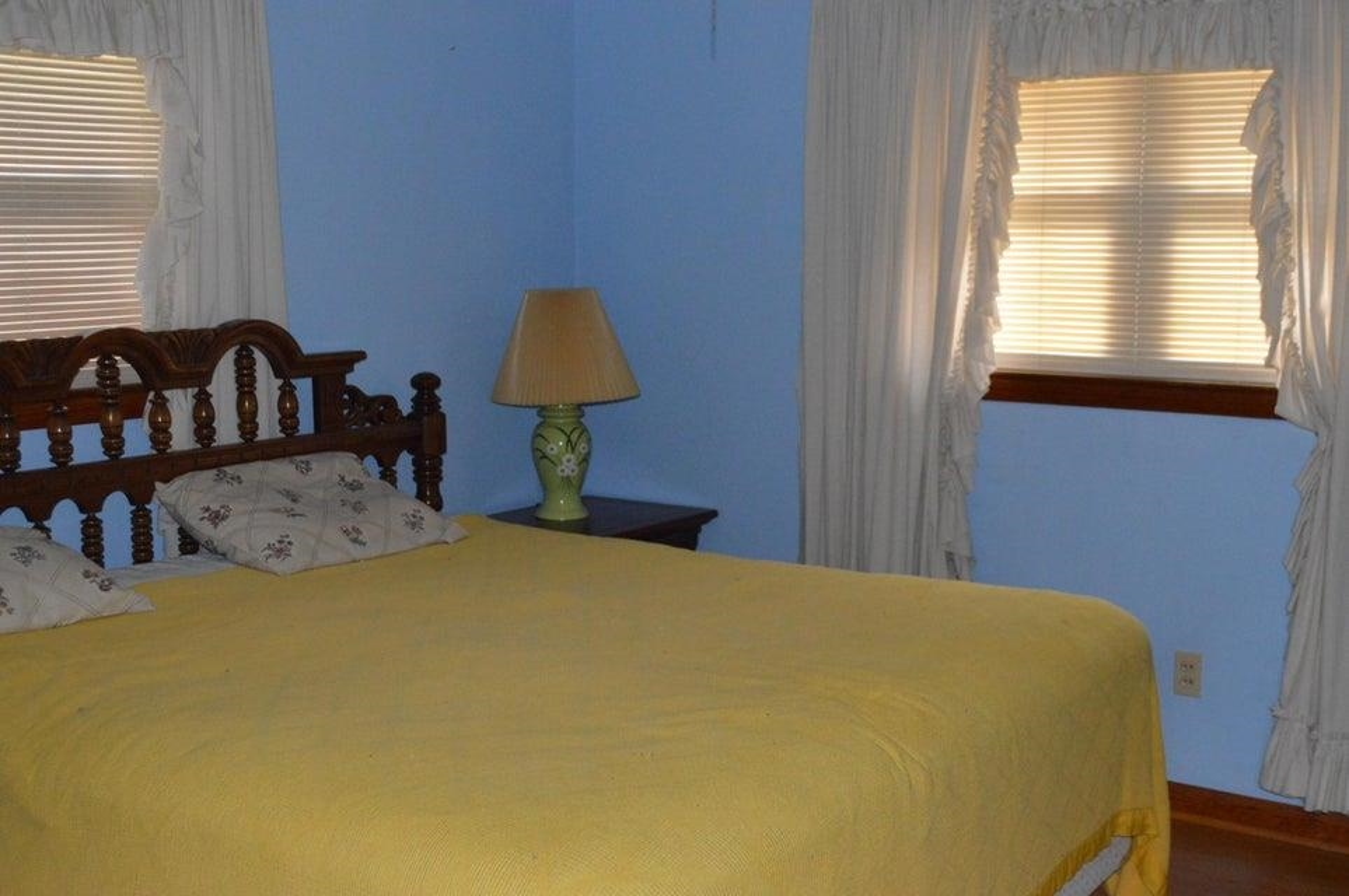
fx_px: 1628
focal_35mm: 44
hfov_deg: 45.0
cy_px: 448
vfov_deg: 30.8
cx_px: 674
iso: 3200
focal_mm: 29
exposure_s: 1/60
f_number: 4.5
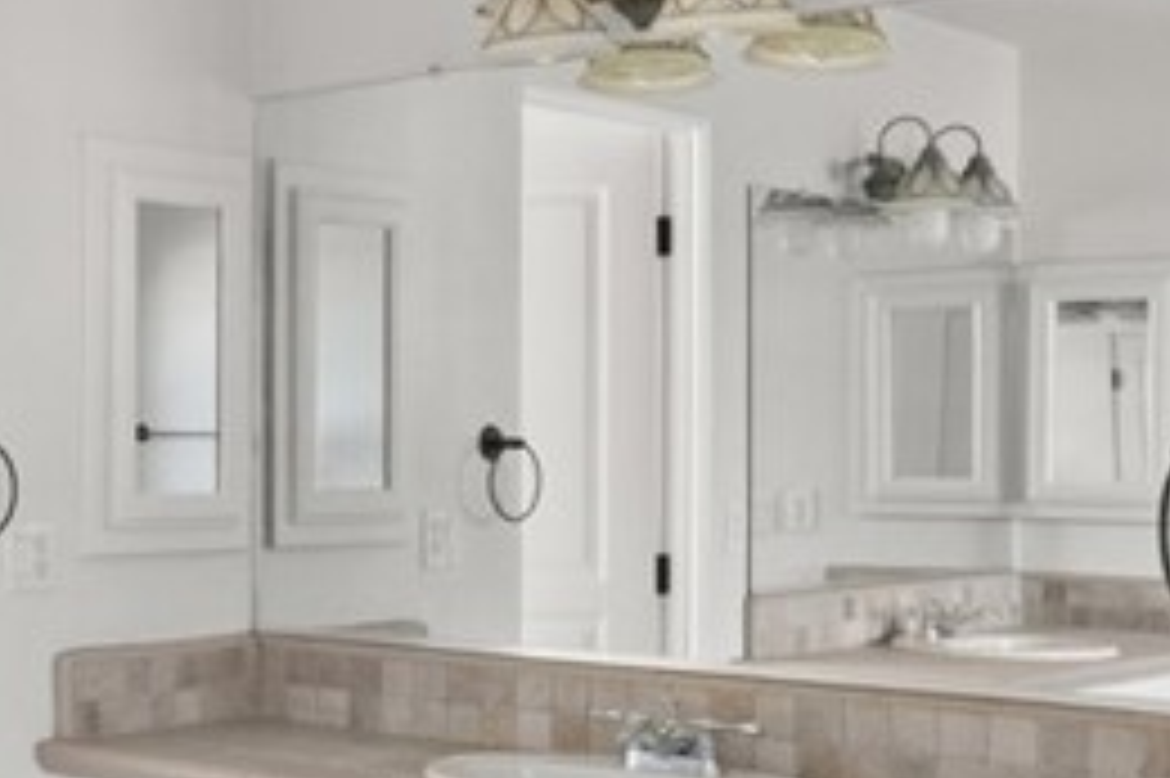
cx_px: -220
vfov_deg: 21.5
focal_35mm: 63
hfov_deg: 28.0
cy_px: 470
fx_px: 2046
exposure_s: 1/10
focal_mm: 16
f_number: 8
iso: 1000
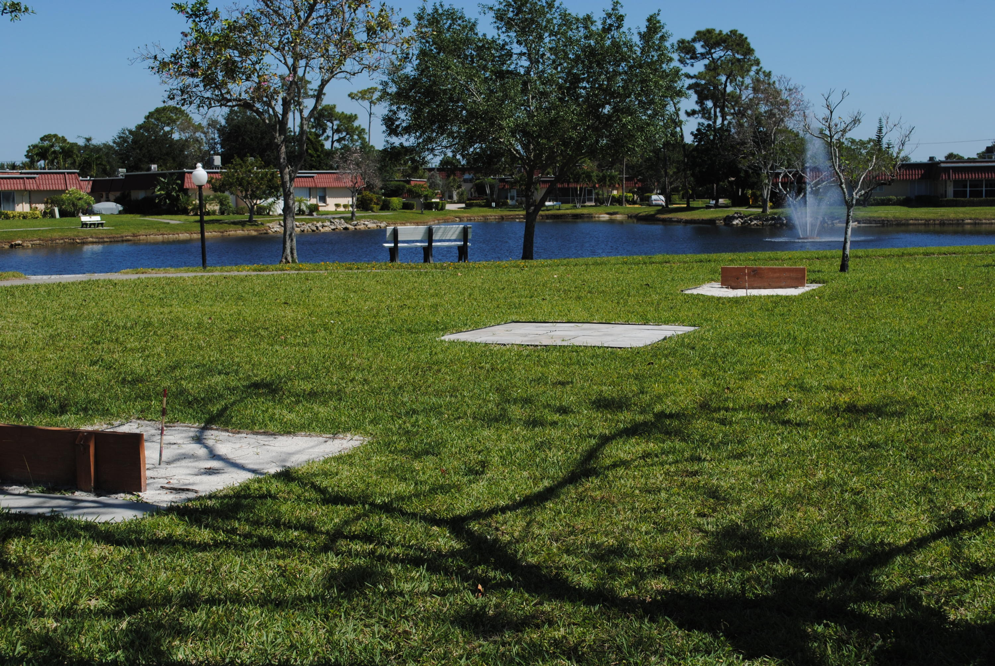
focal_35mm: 51
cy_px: 333
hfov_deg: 38.8
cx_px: 498
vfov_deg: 26.6
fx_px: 1411
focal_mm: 34
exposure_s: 1/320
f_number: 9
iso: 100
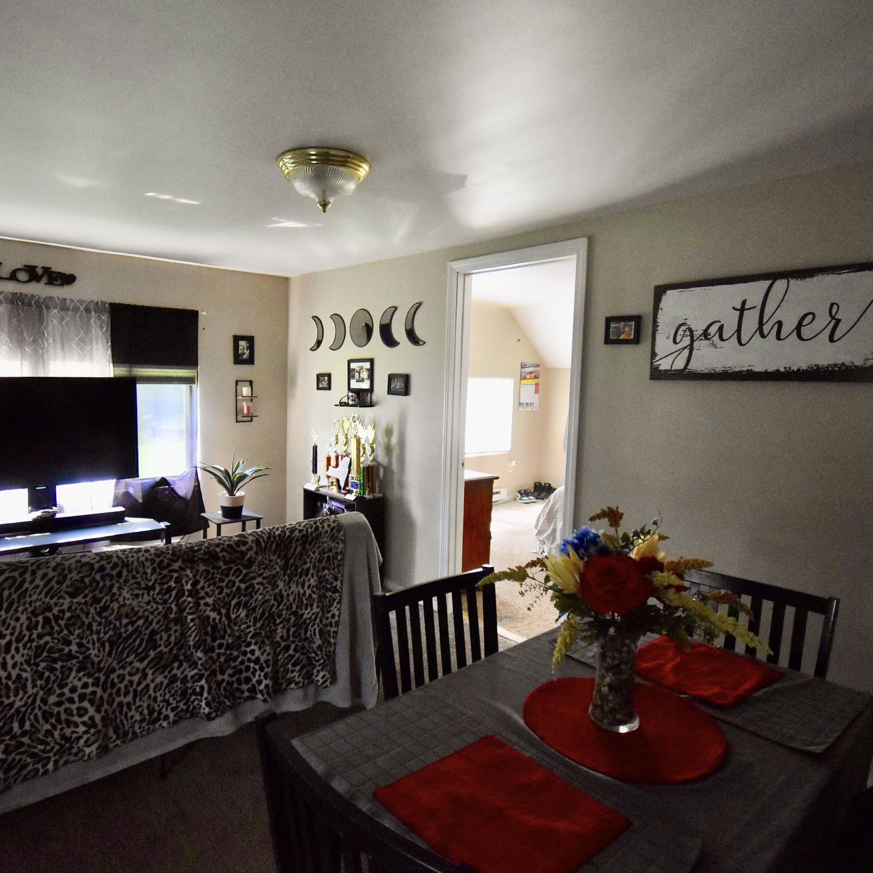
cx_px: 378
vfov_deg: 74.8
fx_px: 571
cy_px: 440
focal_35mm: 20
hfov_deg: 74.5
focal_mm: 10
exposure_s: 1/125
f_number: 4.5
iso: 2200
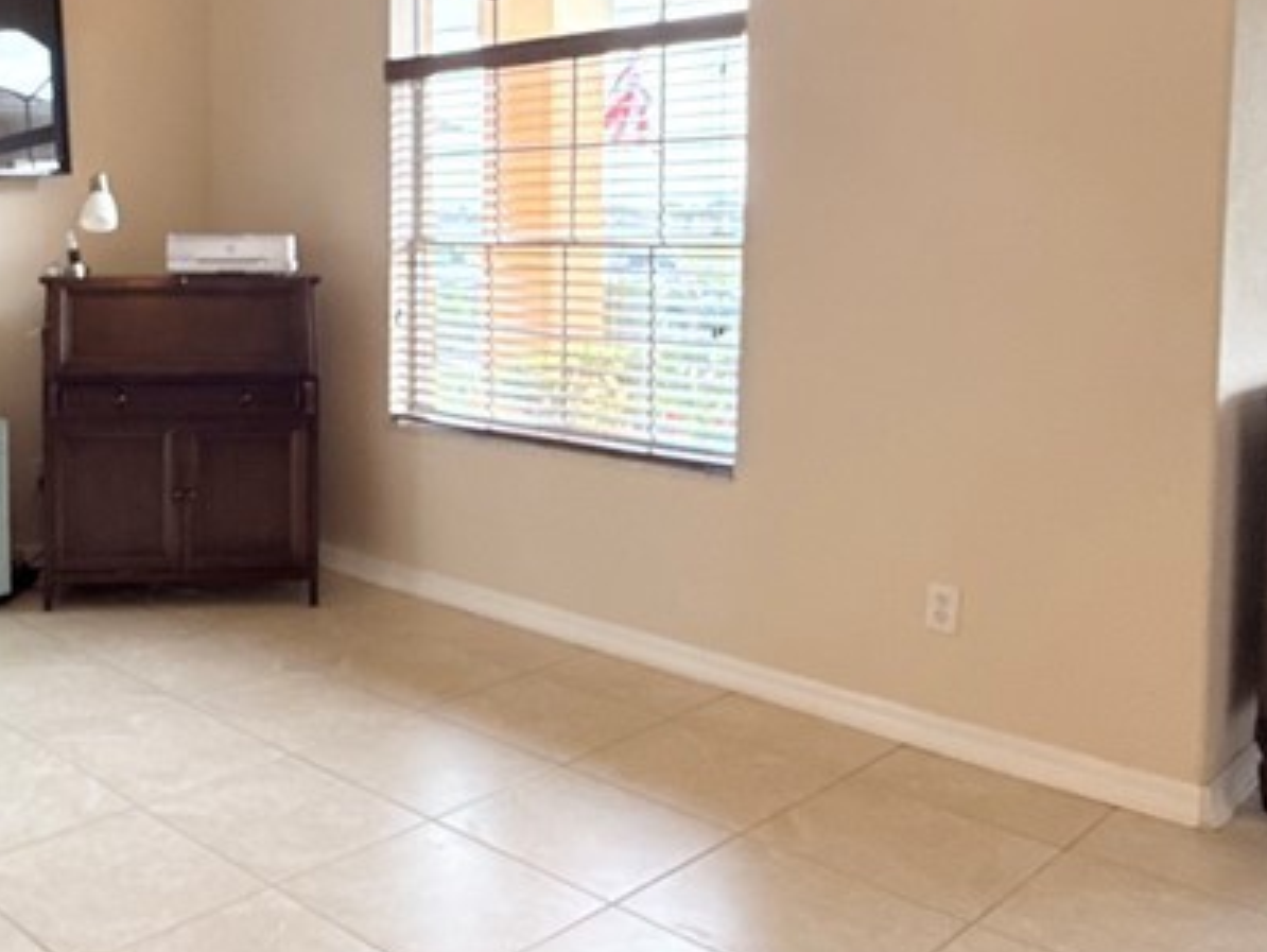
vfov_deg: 39.2
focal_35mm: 36
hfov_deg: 48.2
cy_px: 306
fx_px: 1318
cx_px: 239
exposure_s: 1/120
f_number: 2.2
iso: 500
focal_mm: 2.22
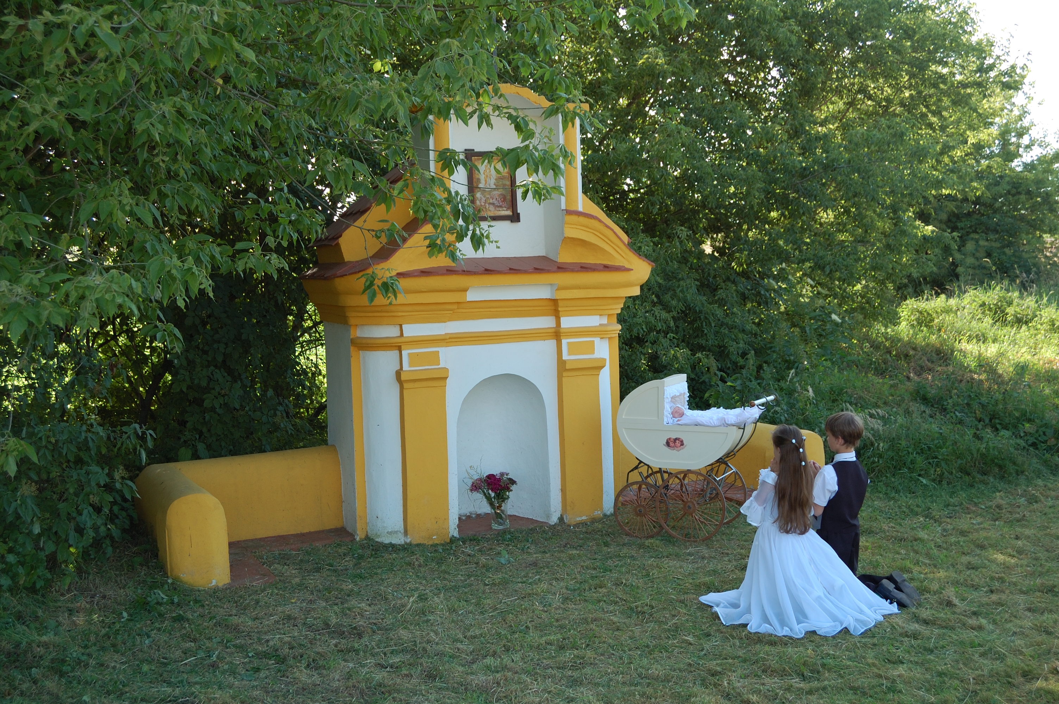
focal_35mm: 39
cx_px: 530
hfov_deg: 49.6
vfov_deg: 34.1
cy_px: 352
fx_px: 1146
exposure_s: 1/125
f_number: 5.6
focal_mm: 26
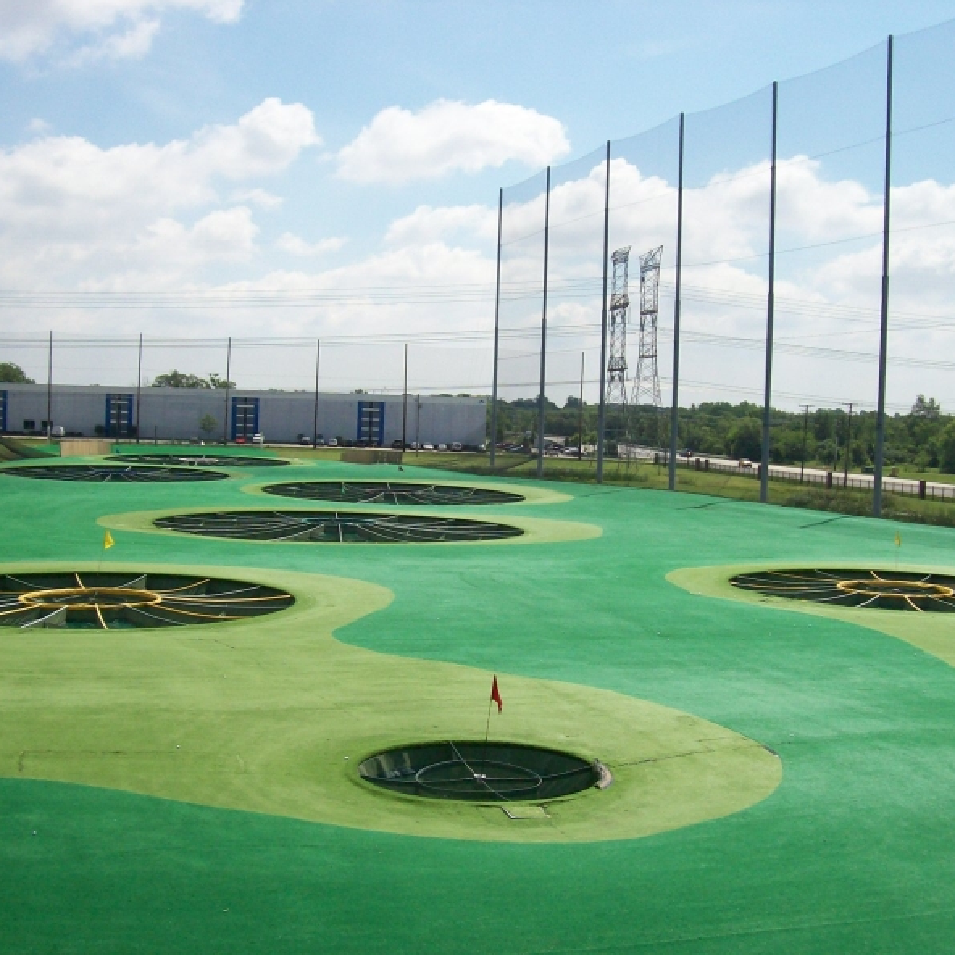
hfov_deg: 39.2
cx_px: 463
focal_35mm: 43
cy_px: 481
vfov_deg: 39.2
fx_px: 1342
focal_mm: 6
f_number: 4.8
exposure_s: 1/1019
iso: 80
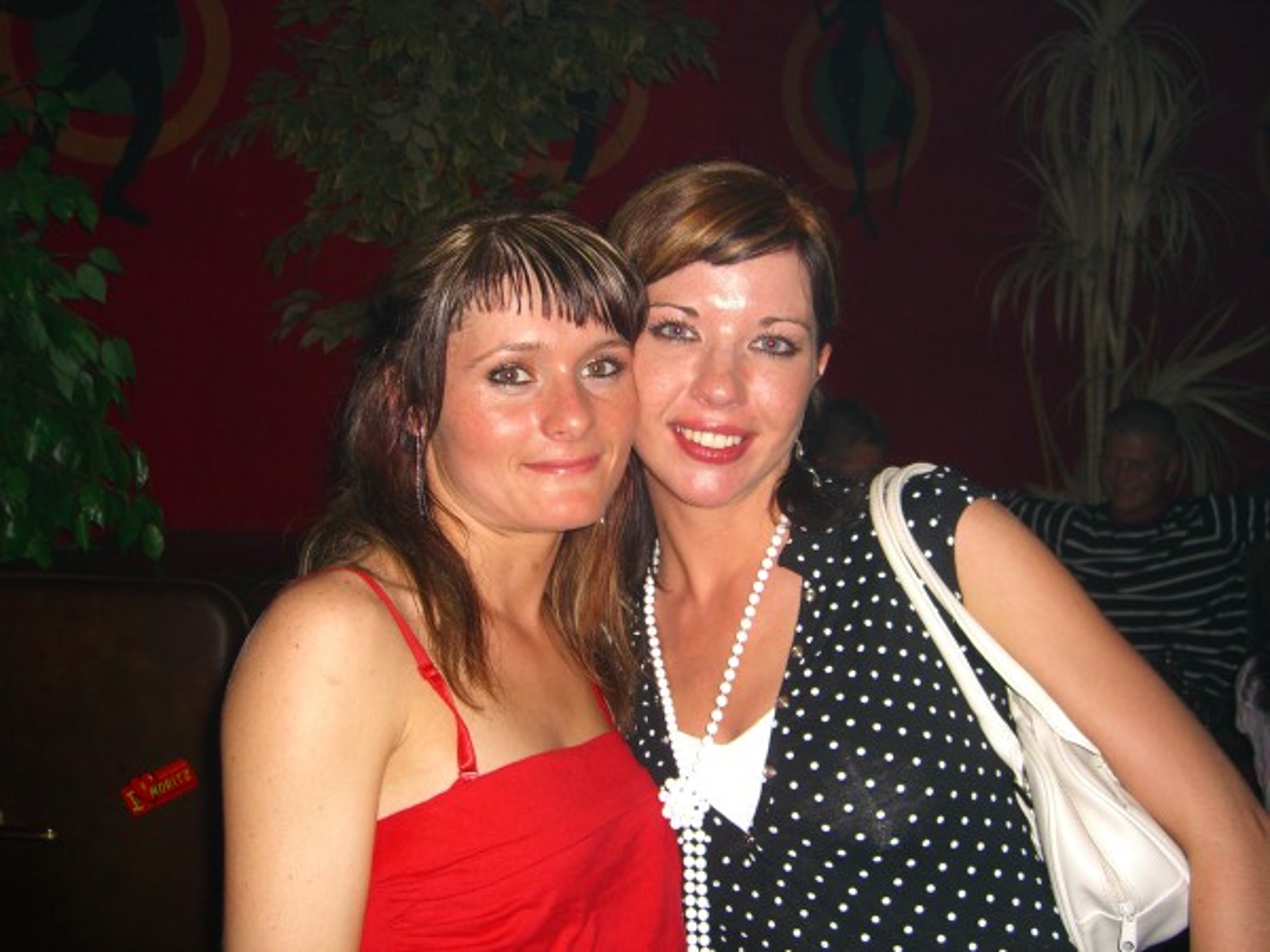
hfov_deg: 49.0
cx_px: 635
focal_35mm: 38
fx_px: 1394
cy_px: 476
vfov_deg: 37.7
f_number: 2.8
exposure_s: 1/60
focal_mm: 7.9
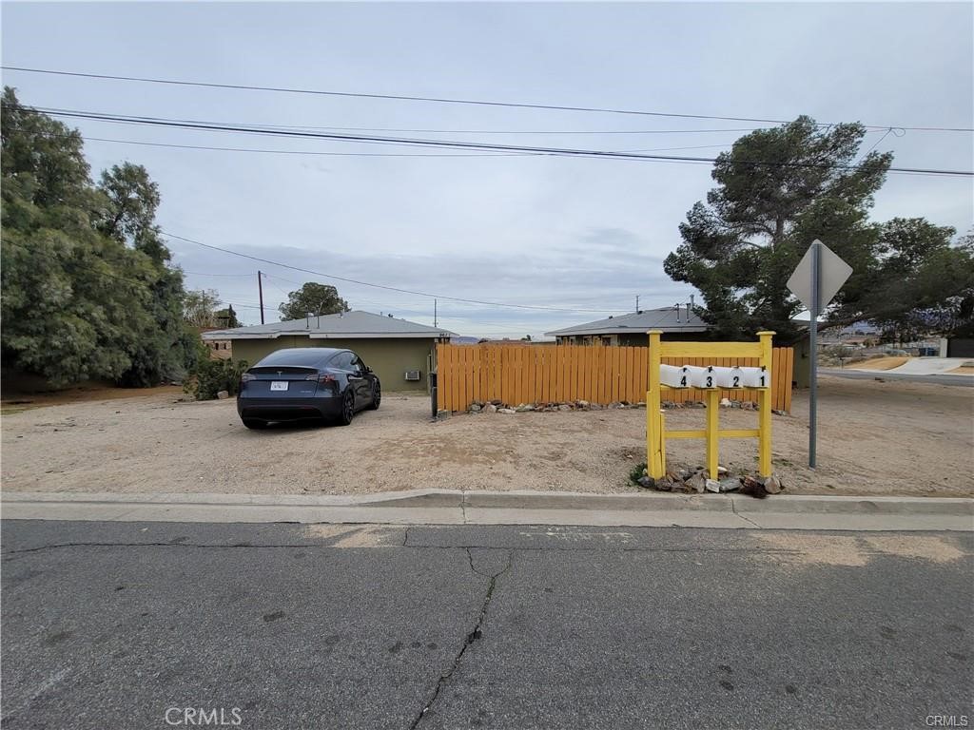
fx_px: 366
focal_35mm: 13
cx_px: 487
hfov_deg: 106.2
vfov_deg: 89.9
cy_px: 365
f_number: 2.2
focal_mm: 2.2
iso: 64
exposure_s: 1/1429
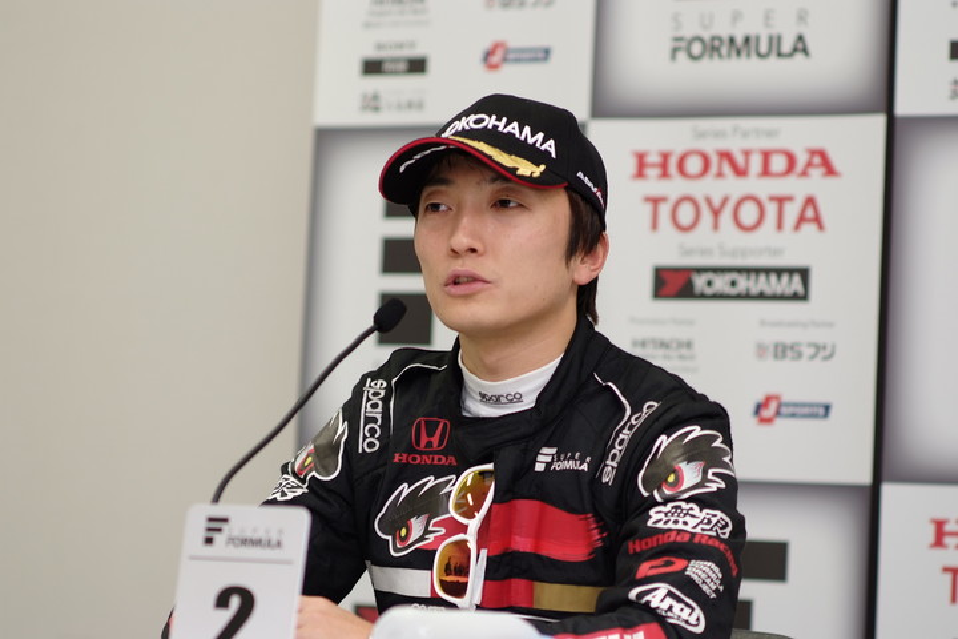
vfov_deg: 8.7
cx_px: 479
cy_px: 320
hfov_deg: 13.0
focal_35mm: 158
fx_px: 4204
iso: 200
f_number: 2.8
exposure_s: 1/80
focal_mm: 105
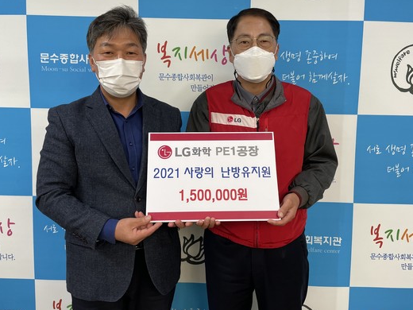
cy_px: 157
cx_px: 203
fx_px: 358
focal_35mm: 30
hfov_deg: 60.0
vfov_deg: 46.8
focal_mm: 4.2
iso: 100
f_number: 1.6
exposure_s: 1/120
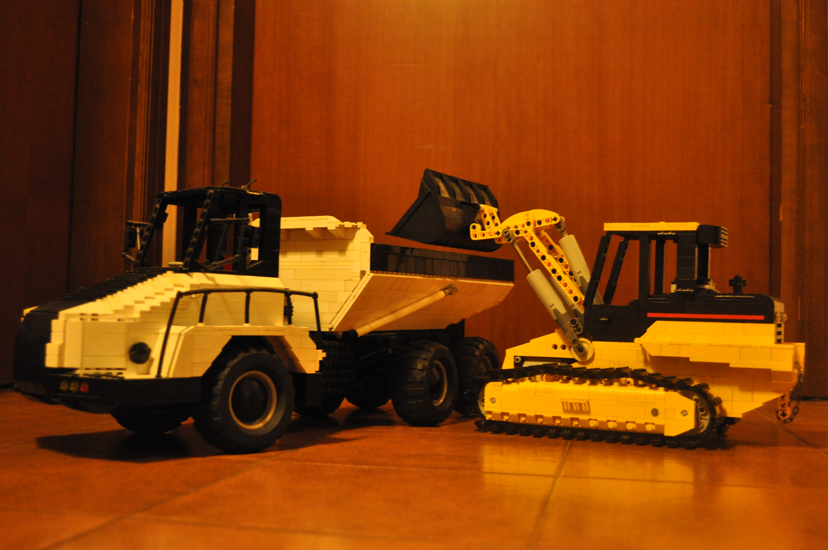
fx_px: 965
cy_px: 275
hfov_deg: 46.4
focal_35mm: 42
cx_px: 414
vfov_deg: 31.8
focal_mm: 28
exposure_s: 1/5
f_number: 4.5
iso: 1600
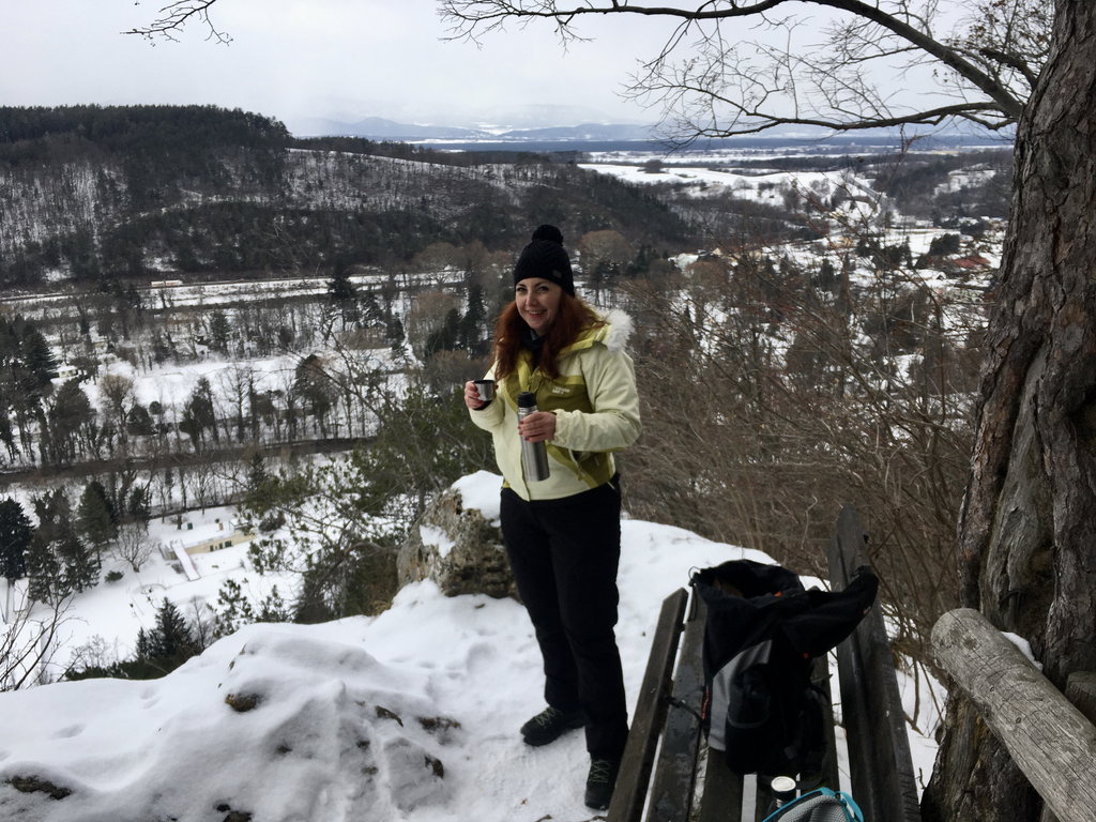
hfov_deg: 61.7
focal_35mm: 29
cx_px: 548
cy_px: 411
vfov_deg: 48.2
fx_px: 918
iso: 25
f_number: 2.2
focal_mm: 4.15
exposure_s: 1/458
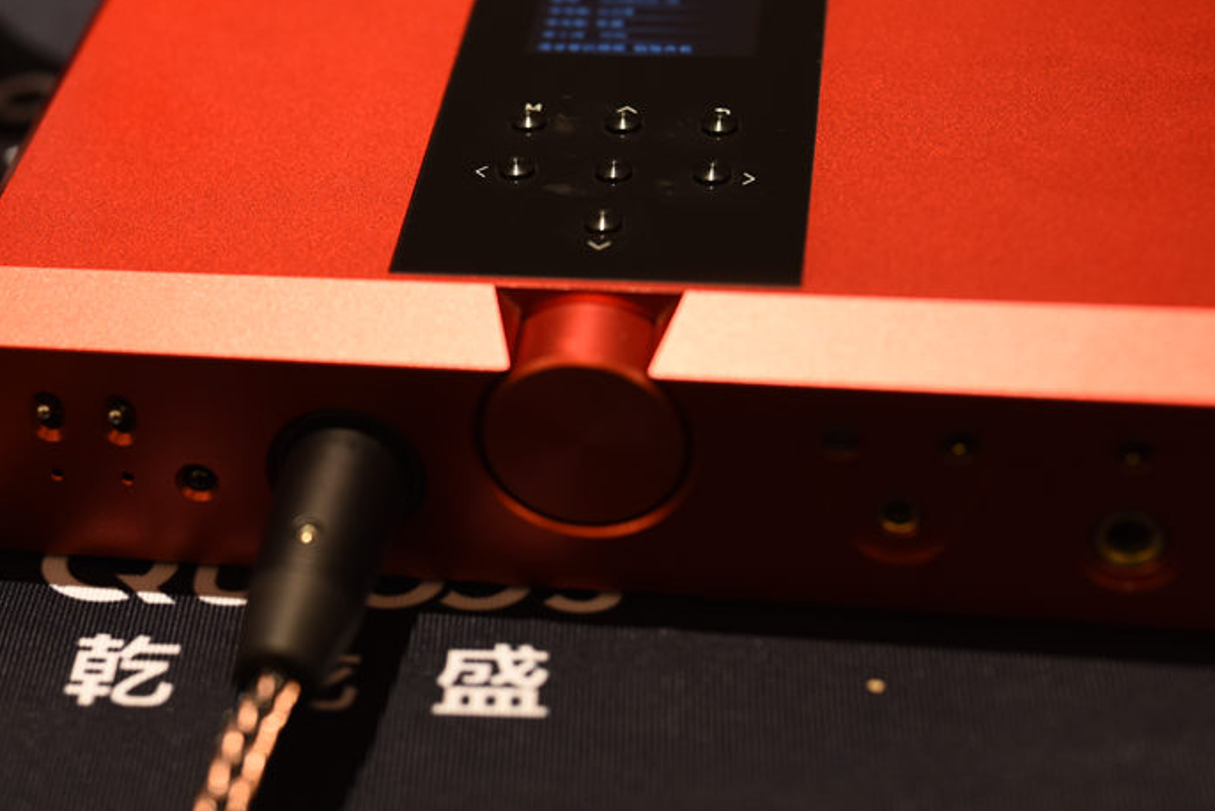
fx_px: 2836
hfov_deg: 23.3
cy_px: 59
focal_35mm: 84
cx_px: 37
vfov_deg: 16.0
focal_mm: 40
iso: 500
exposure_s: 1/60
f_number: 2.5
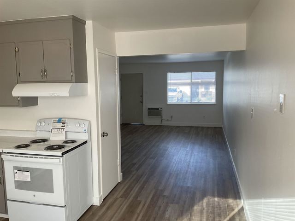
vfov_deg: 48.2
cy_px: 110
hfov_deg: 61.7
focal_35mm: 29
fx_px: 247
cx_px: 148
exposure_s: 1/120
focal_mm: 3
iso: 50
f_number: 1.8
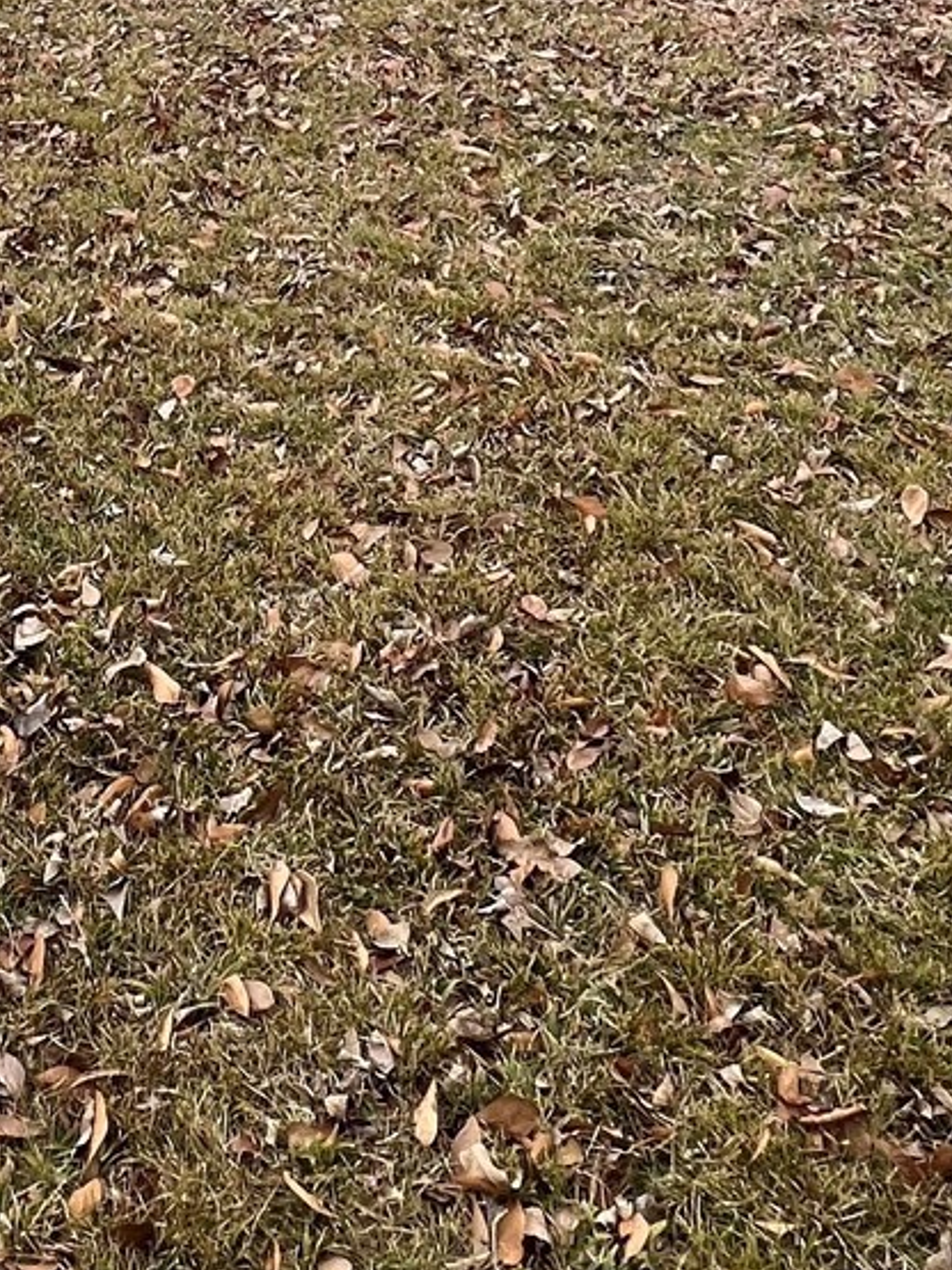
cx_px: -53
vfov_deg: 33.0
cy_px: -316
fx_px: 1651
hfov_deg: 29.5
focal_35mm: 45
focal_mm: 1.57
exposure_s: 1/247
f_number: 1.8
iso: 32
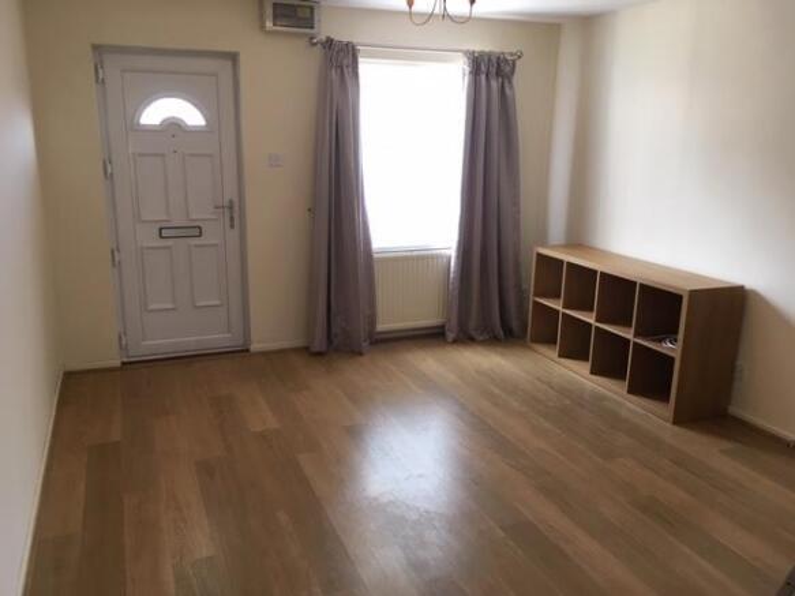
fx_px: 666
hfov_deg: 61.7
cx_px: 398
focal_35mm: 29
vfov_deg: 48.2
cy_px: 298
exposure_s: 1/33
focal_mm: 4.15
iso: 80
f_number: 2.2
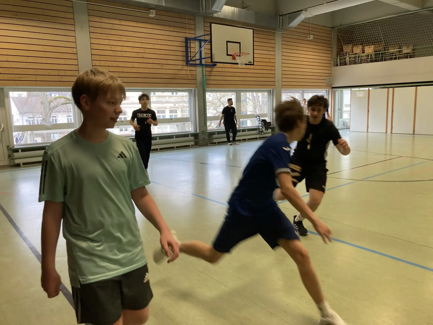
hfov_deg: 63.4
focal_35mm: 28
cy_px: 162
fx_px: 350
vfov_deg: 49.7
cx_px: 216
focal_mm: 3.99
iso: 64
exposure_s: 1/100
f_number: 1.8
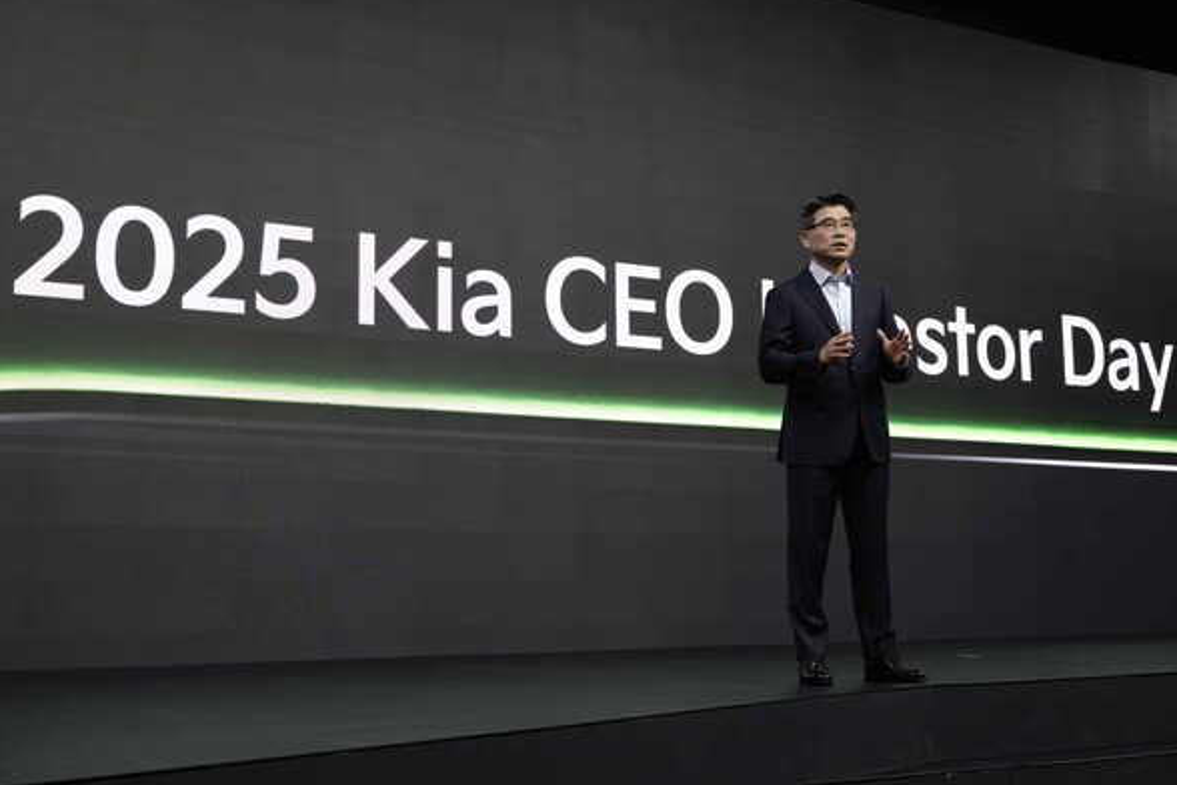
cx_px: 597
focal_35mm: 48
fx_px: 1569
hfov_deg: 41.1
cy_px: 388
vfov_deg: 28.1
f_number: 8
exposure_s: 1/100
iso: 1250
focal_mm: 47
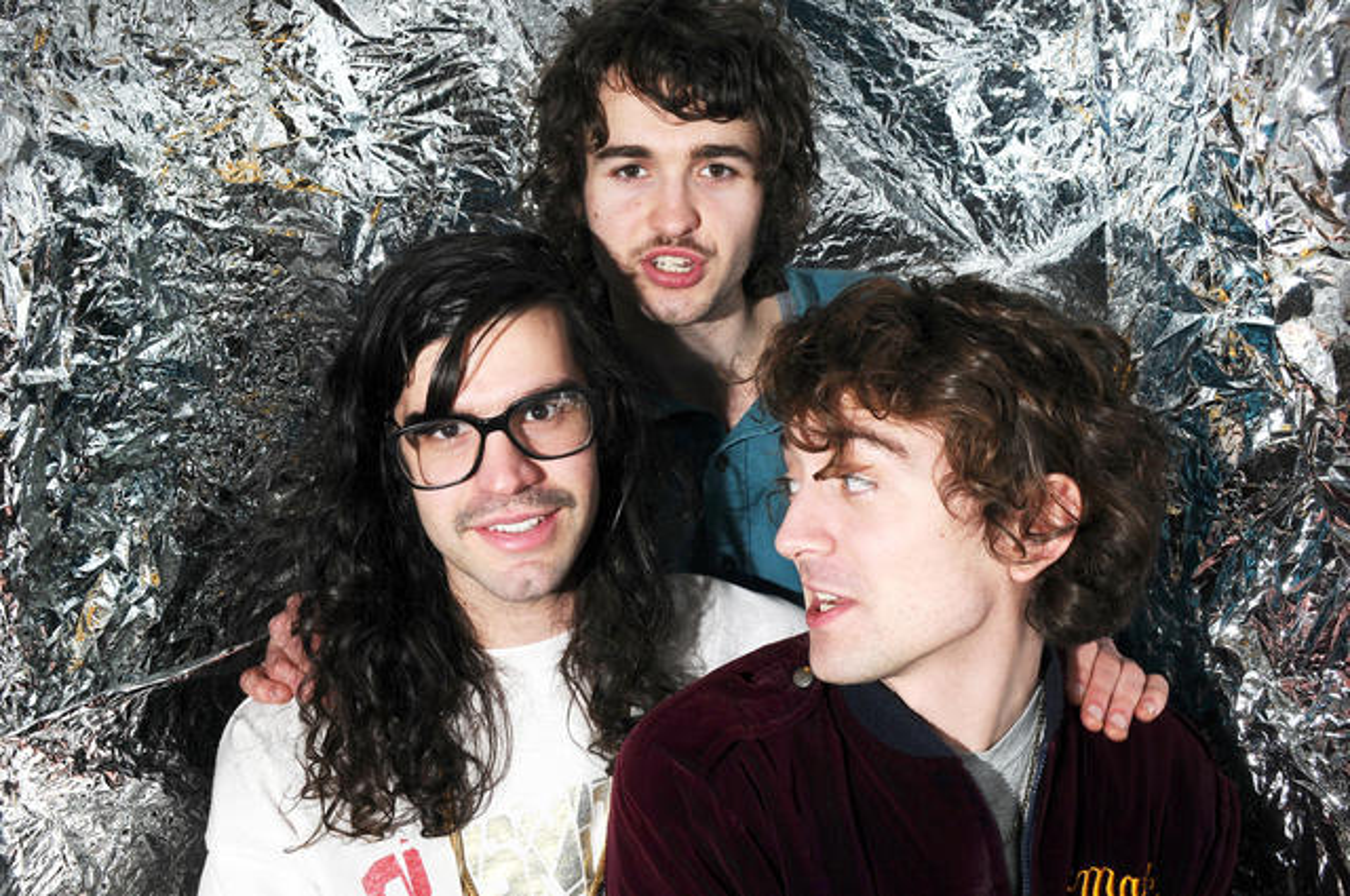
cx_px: 675
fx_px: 1348
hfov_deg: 53.2
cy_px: 448
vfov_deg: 36.8
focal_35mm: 36
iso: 200
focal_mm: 24
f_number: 9
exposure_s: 1/250
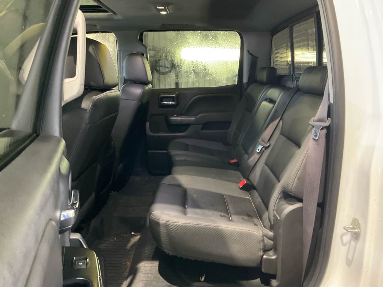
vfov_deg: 48.2
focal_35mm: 29
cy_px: 144
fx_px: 321
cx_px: 192
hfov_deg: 61.7
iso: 400
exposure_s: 1/30
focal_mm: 3
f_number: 1.8
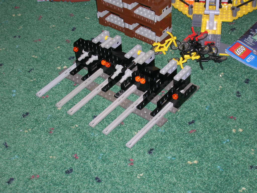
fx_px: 520
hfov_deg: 27.8
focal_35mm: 70
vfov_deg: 21.0
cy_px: 96
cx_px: 128
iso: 50
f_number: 3.9
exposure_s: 1/60.1
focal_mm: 11.7
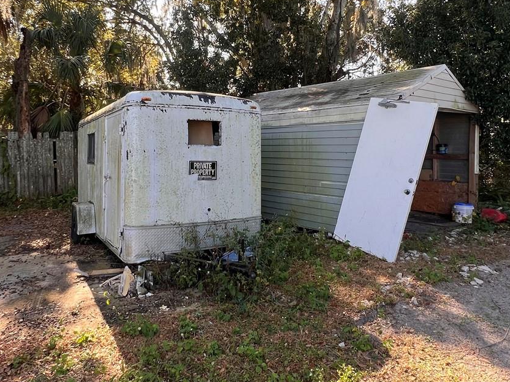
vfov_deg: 54.5
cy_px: 153
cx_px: 239
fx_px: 368
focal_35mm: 25
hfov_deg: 69.3
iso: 32
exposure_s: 1/205
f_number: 1.8
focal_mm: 1.57
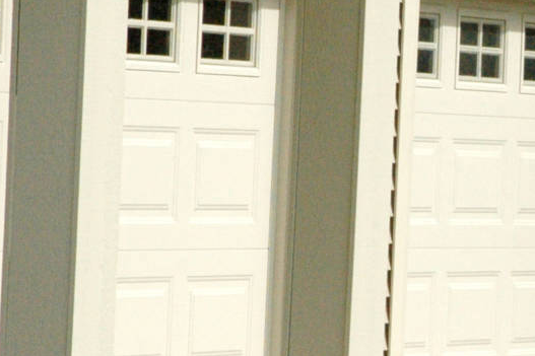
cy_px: 156
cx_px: 645
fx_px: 5125
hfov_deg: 5.9
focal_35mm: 345
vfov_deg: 4.0
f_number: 16
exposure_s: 1/1000
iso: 1000
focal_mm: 56
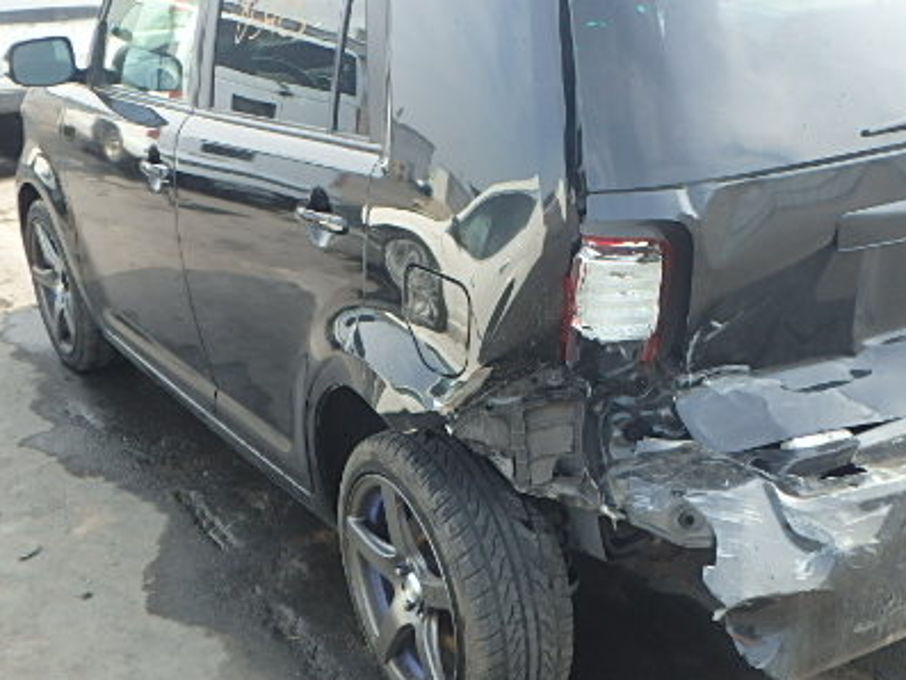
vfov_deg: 29.1
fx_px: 1309
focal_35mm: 50
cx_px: 634
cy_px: 342
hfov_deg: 37.6
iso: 125
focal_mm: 5.6
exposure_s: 1/80
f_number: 4.7
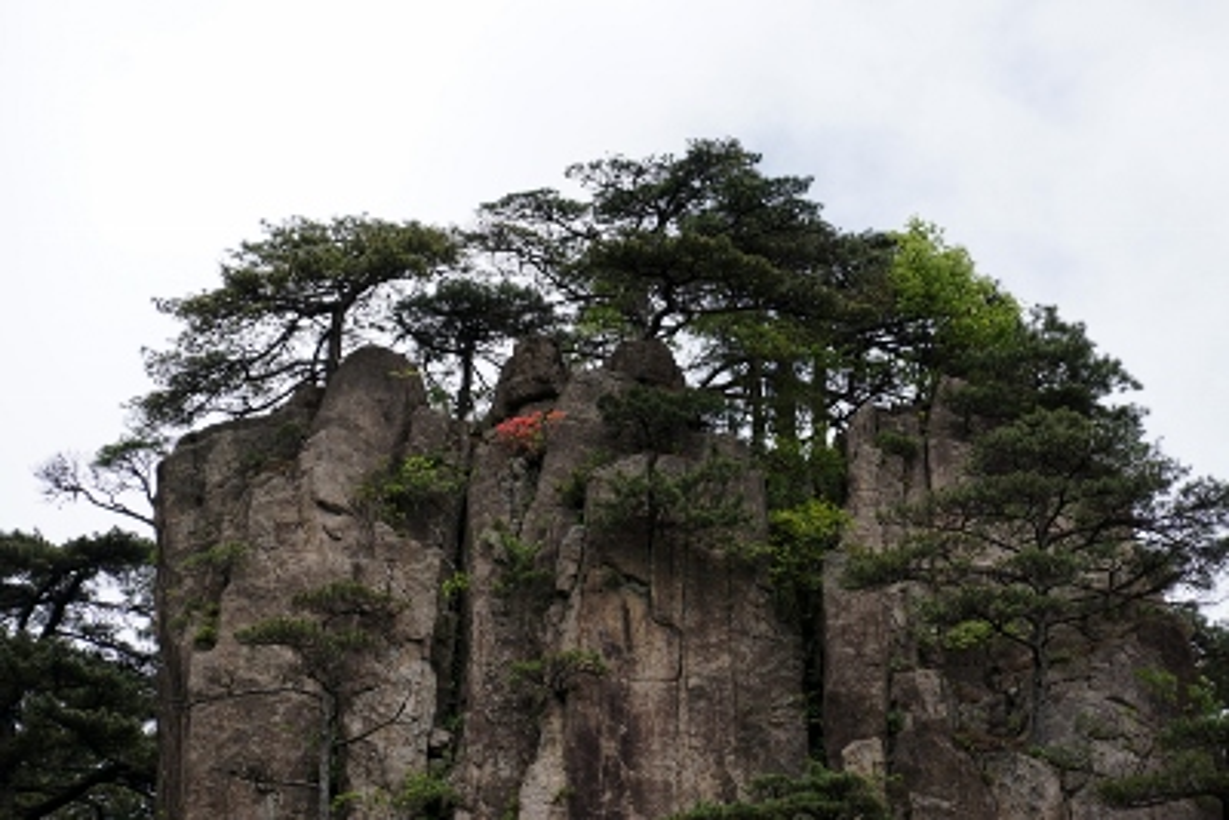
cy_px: 410
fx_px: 6659
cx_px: 614
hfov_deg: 10.5
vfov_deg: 7.0
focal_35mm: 195
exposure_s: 1/320
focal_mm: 130
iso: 100
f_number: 6.3
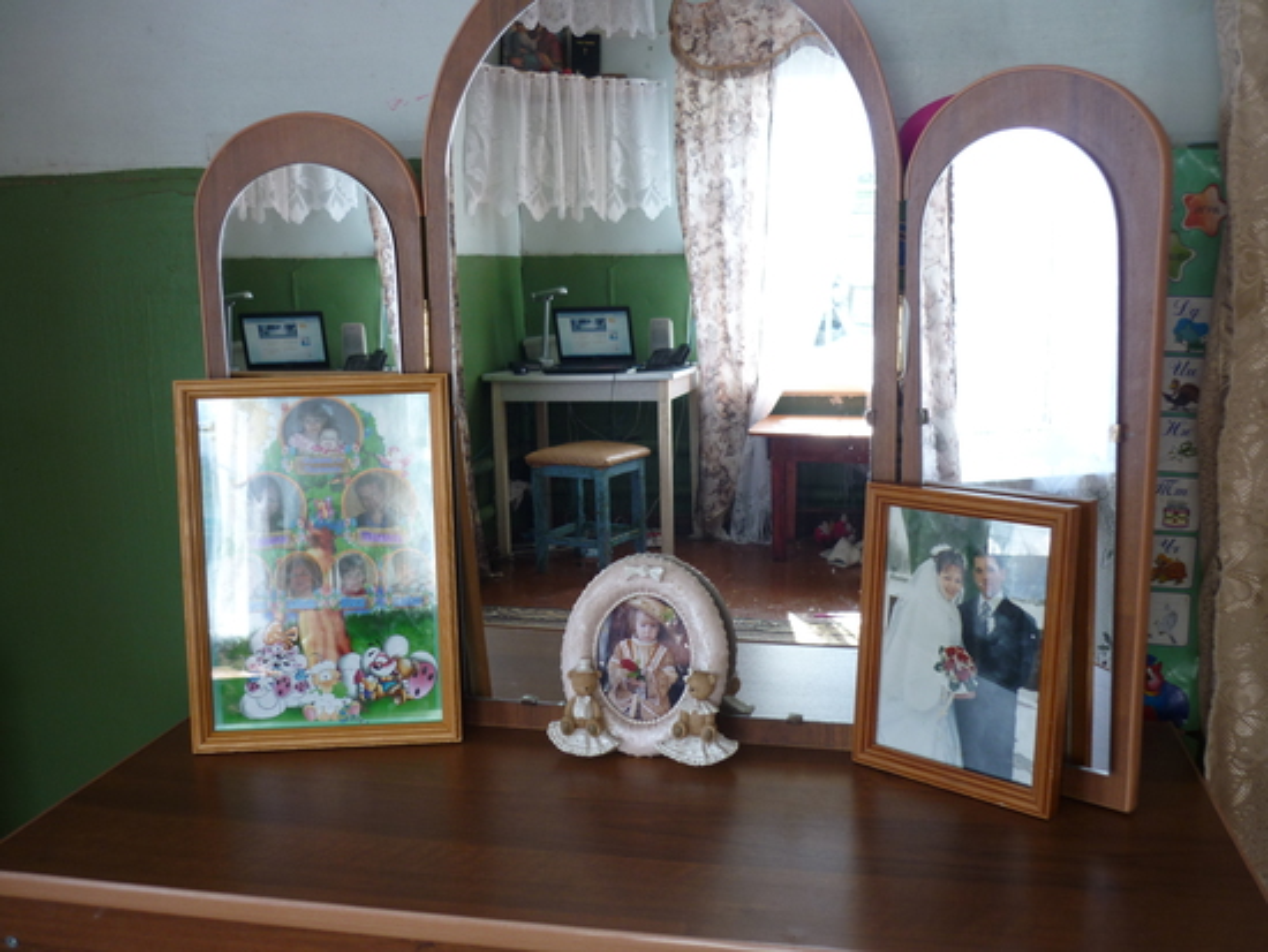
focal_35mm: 33
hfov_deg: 55.3
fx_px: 1209
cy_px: 476
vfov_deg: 43.0
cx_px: 634
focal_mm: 5.5
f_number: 2.8
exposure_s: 1/40
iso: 80
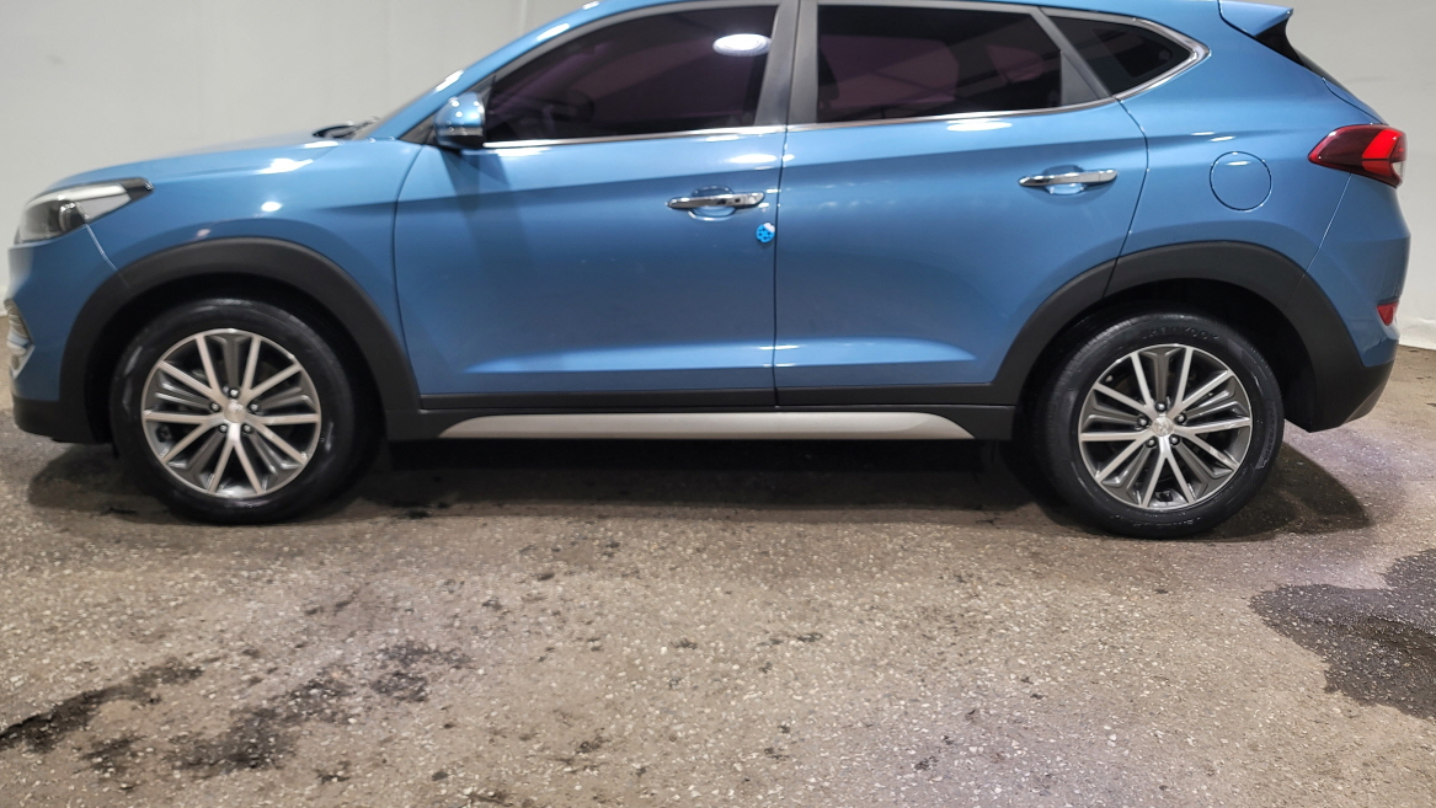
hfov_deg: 67.9
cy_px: 278
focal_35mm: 28
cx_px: 704
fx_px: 1066
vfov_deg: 41.1
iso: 80
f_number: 1.8
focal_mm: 7
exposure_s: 1/120
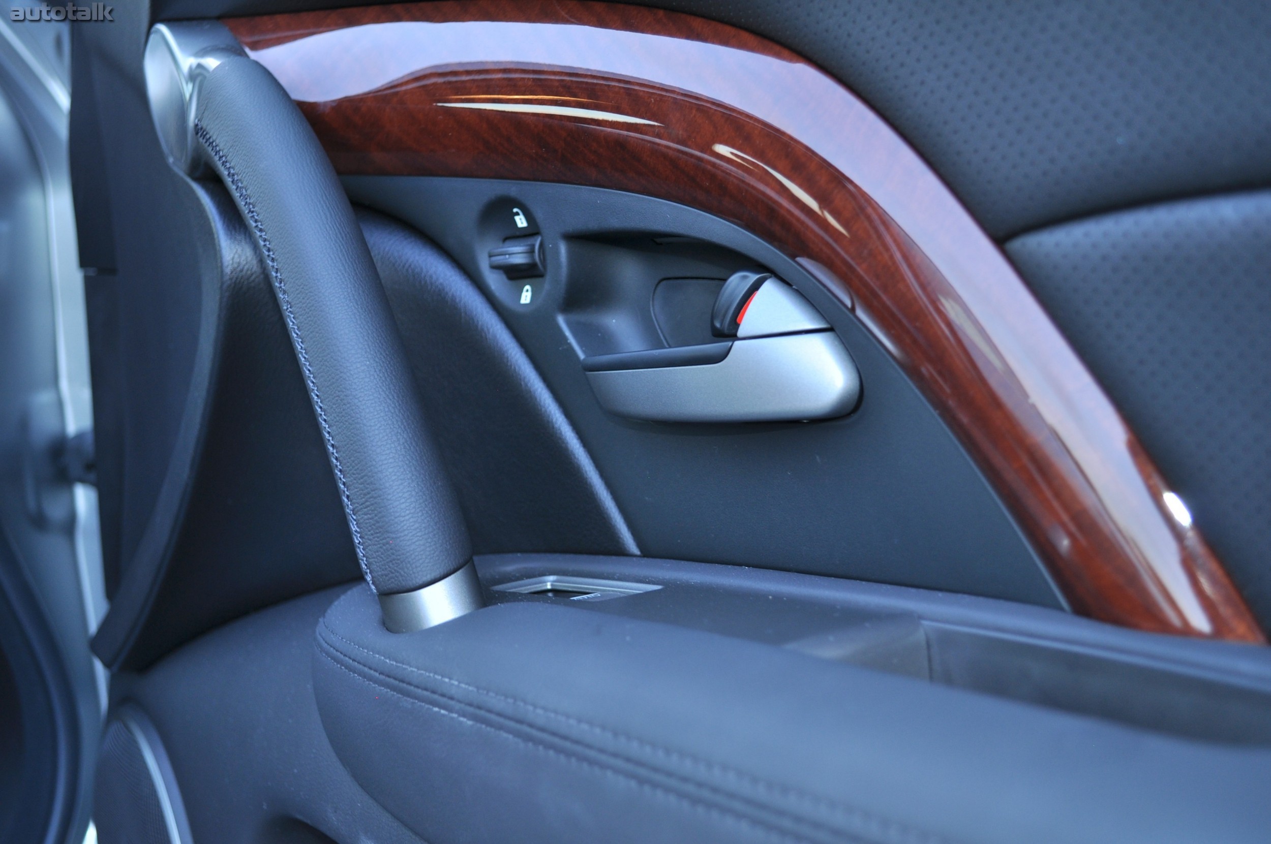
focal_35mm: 42
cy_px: 422
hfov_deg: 46.4
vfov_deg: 31.8
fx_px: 1481
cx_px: 636
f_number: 4.5
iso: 200
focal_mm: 28
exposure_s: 1/5
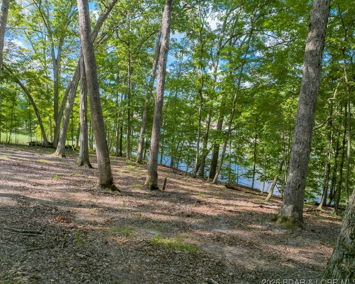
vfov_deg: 54.9
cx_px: 162
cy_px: 143
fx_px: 273
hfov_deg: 65.9
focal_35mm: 26
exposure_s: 1/120
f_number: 3.2
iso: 100
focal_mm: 12.29
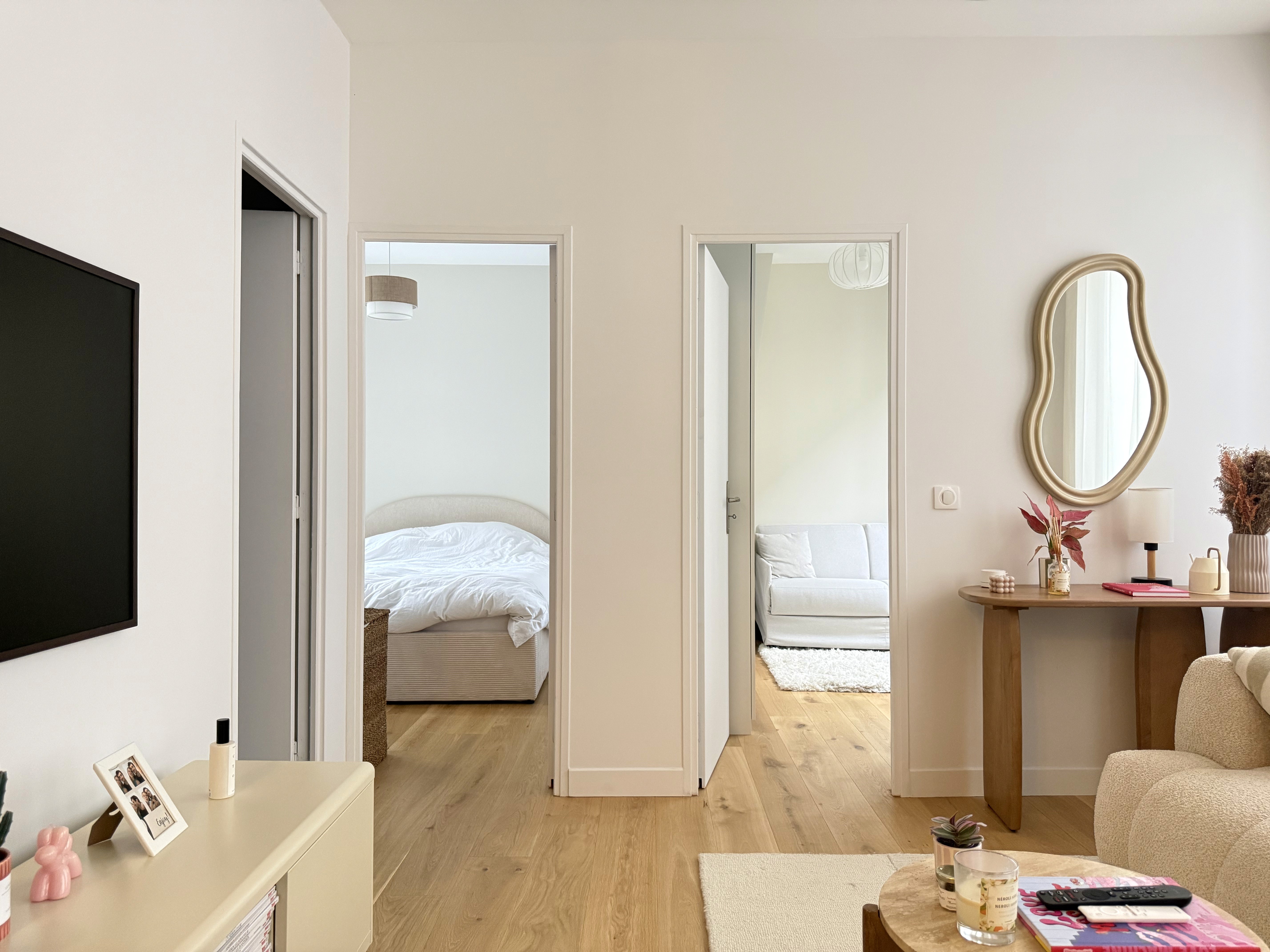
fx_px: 881
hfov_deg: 71.6
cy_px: 476
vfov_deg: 56.8
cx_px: 635
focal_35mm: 24
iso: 640
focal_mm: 6.76
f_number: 1.78
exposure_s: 1/50
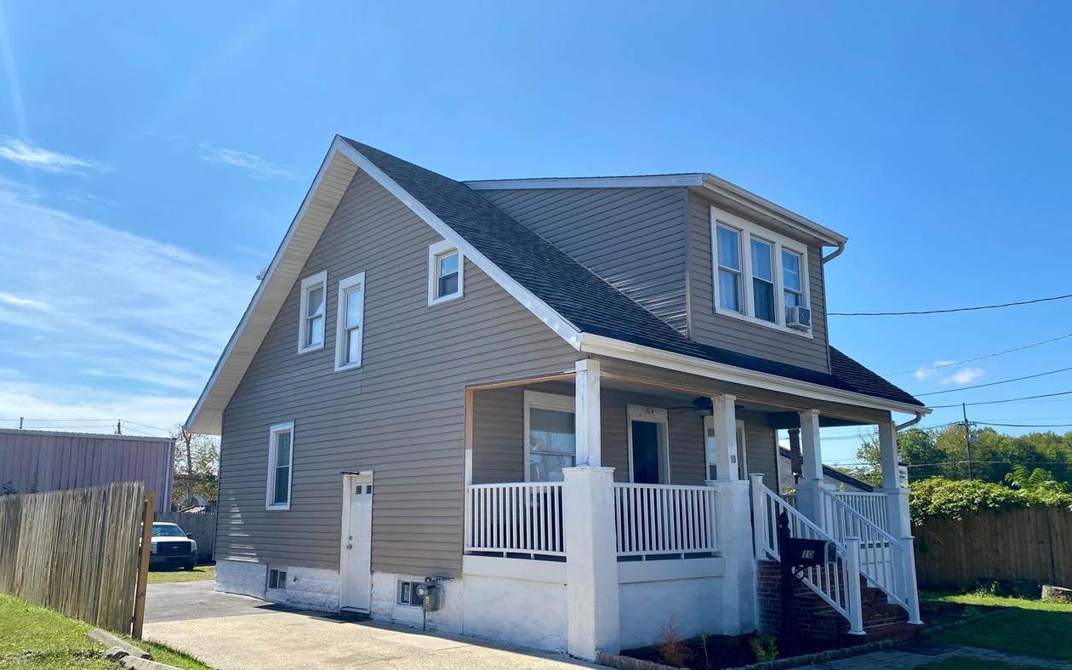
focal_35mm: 28
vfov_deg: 44.4
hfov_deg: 66.5
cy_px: 381
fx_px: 818
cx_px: 539
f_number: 1.8
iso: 32
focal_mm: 4.25
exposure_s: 1/3497
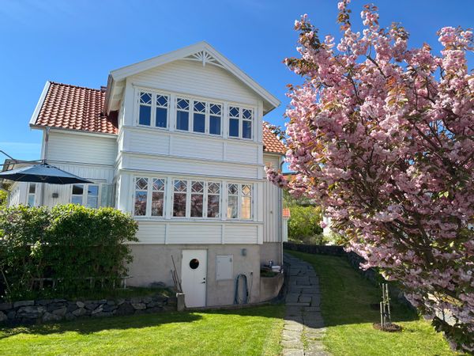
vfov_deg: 53.1
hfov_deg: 67.3
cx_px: 237
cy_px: 178
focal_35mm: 26
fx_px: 356
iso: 50
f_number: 1.6
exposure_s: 1/2062
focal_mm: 5.96
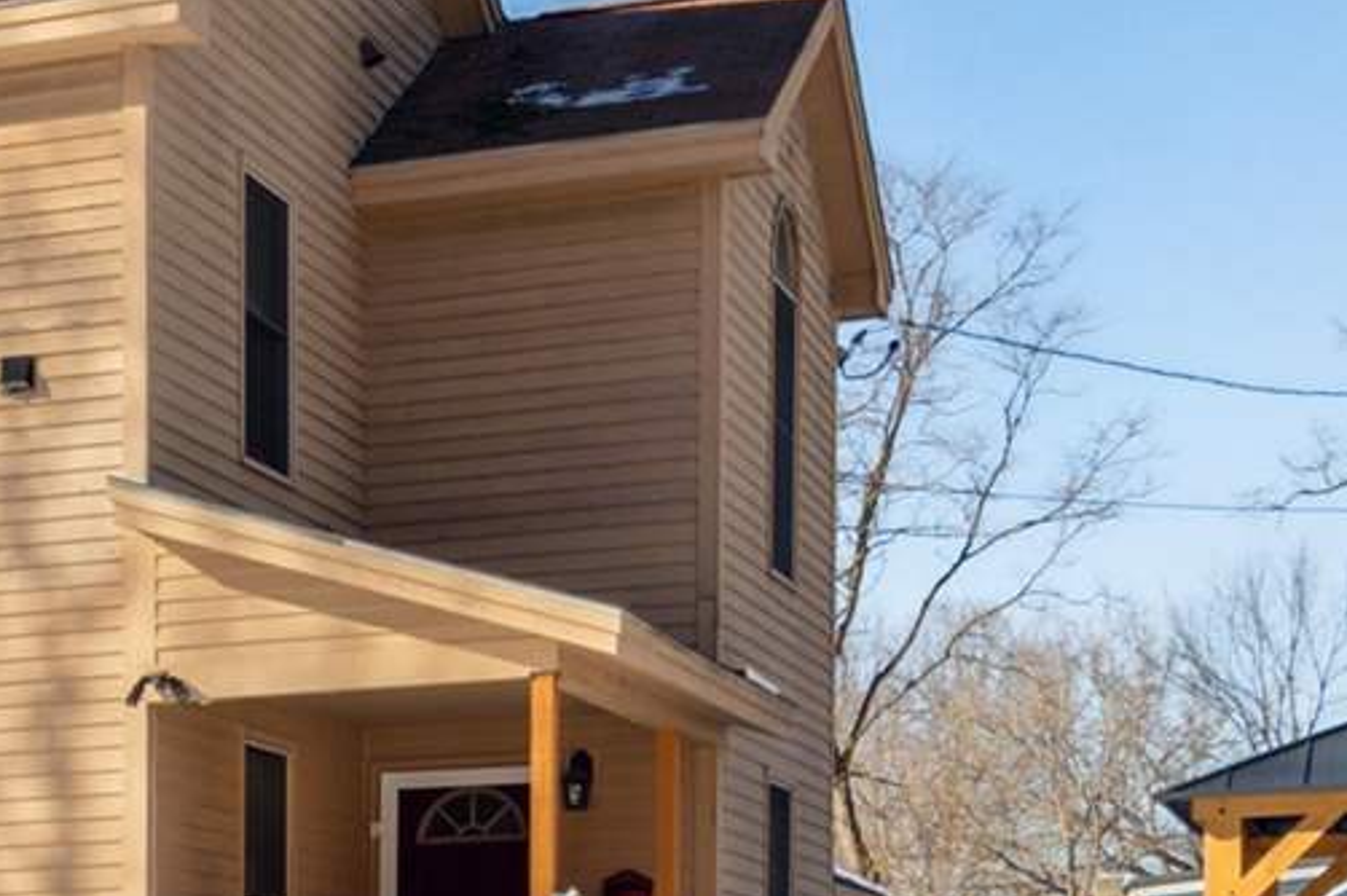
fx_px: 3664
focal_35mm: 98
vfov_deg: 13.5
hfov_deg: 19.1
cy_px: 1105
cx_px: -443
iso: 100
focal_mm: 16
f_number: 8
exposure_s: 1/80
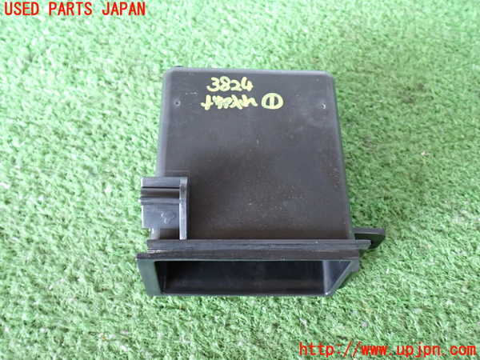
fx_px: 444
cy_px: 180
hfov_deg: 56.8
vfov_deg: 44.2
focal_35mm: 32
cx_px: 240
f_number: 2.4
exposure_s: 1/30
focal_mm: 5.79
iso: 320
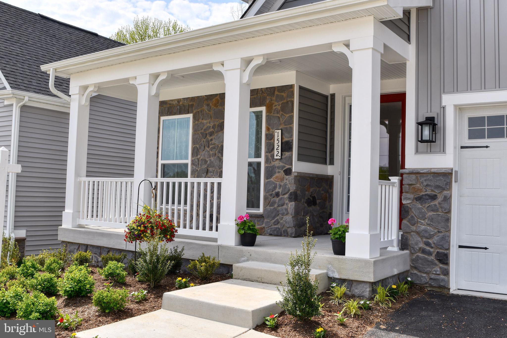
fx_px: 507
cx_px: 254
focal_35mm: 36
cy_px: 169
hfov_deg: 53.1
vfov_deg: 36.9
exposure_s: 1/250
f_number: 8
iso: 100
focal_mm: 24
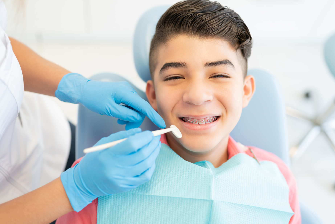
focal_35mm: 38
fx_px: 354
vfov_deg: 35.1
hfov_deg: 50.7
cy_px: 105
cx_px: 173
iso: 200
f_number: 1.8
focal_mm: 35
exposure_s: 1/160
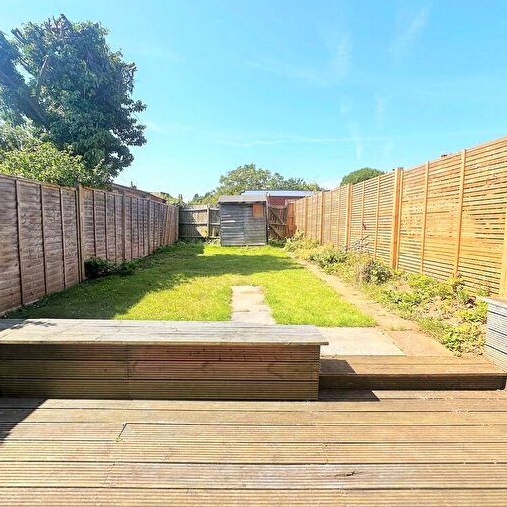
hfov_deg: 83.9
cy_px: 247
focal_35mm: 17
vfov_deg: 84.0
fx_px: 282
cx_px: 240
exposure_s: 1/1435
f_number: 2.2
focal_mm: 2.22
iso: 50
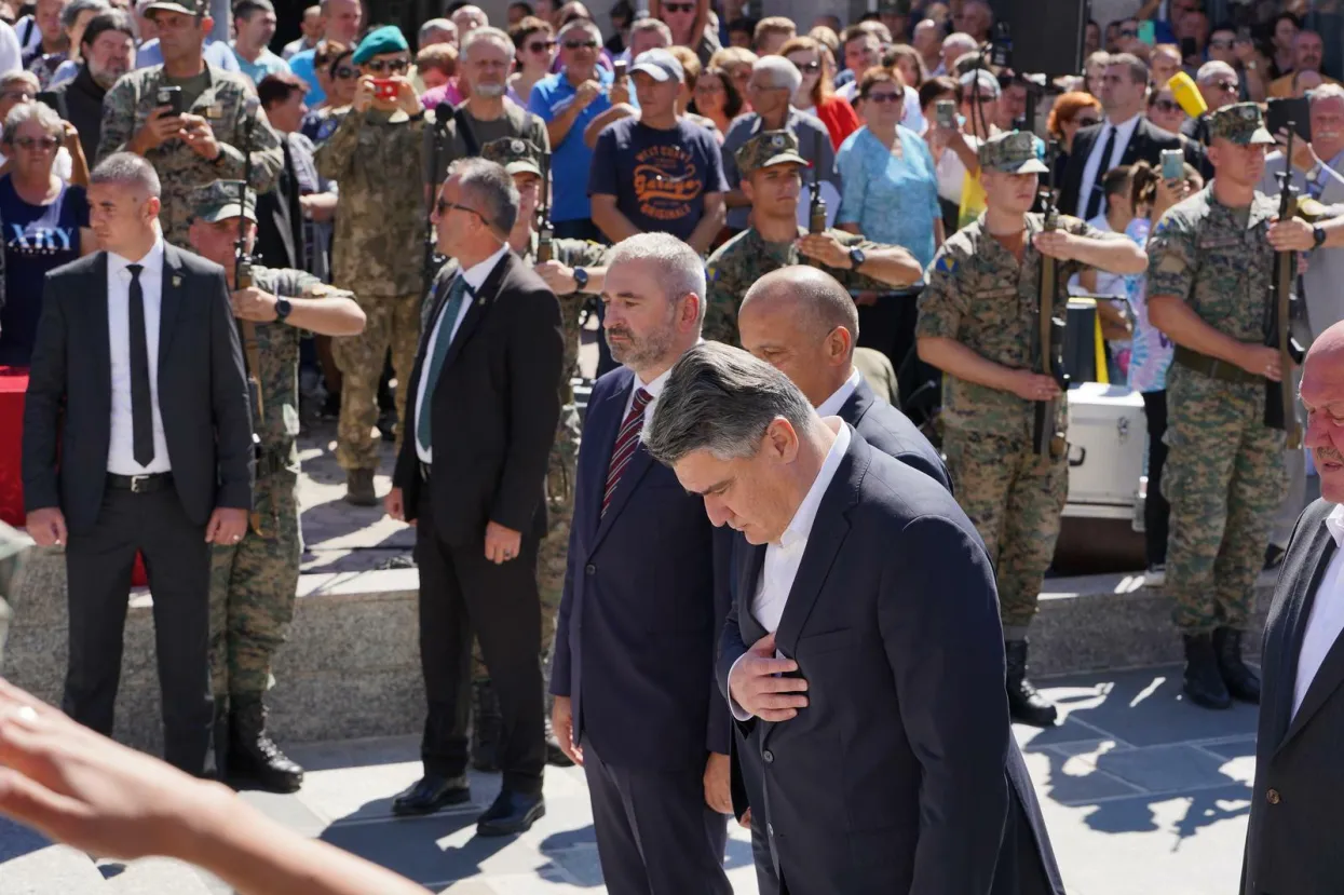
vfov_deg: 19.4
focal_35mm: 70
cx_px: 672
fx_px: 2612
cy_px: 448
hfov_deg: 28.9
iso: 100
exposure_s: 1/250
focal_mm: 70
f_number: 7.1
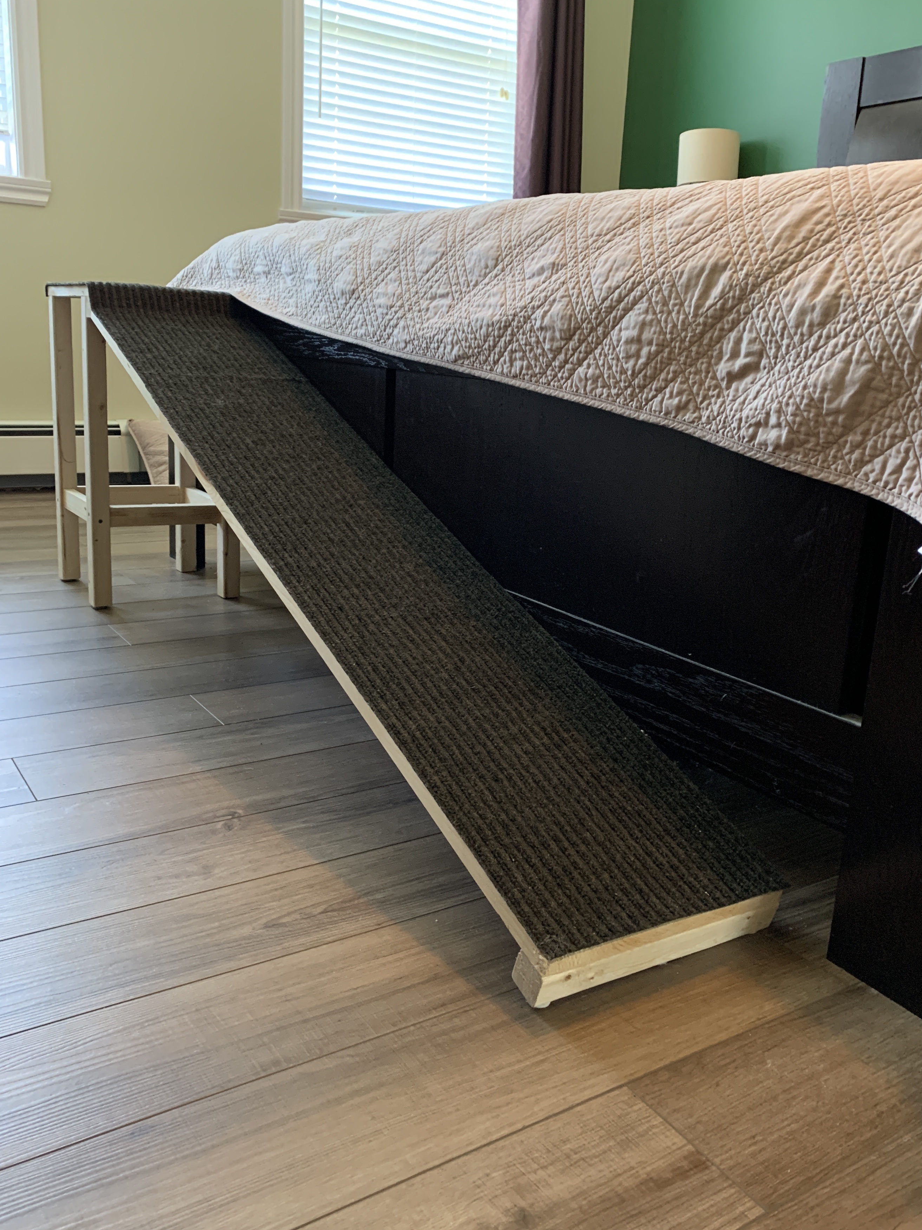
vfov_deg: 60.0
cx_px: 487
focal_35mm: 30
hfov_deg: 46.8
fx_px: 1065
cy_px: 621
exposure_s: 1/43
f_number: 1.8
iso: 400
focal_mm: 4.25
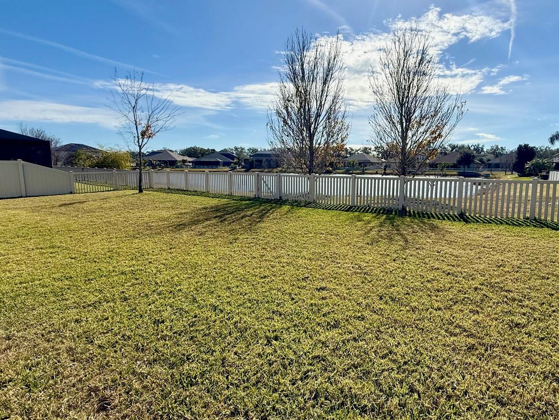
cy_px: 200
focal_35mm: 18
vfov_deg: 71.6
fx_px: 291
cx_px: 341
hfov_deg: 86.4
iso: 64
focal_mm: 2.22
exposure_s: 1/4149
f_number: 2.2
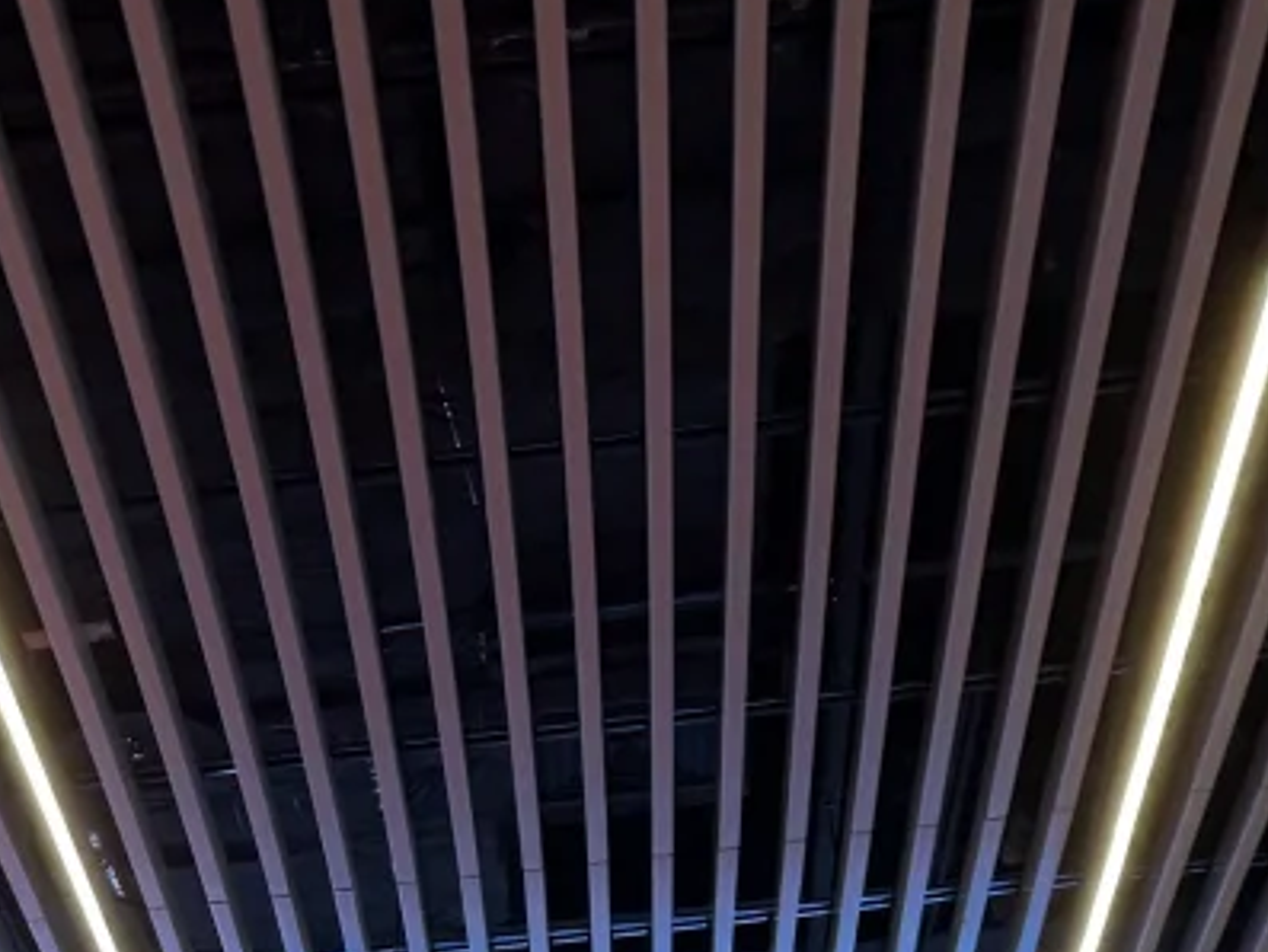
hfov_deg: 22.0
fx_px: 3188
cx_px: 141
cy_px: 1652
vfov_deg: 15.0
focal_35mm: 87
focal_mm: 6.76
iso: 125
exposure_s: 1/100
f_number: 1.78
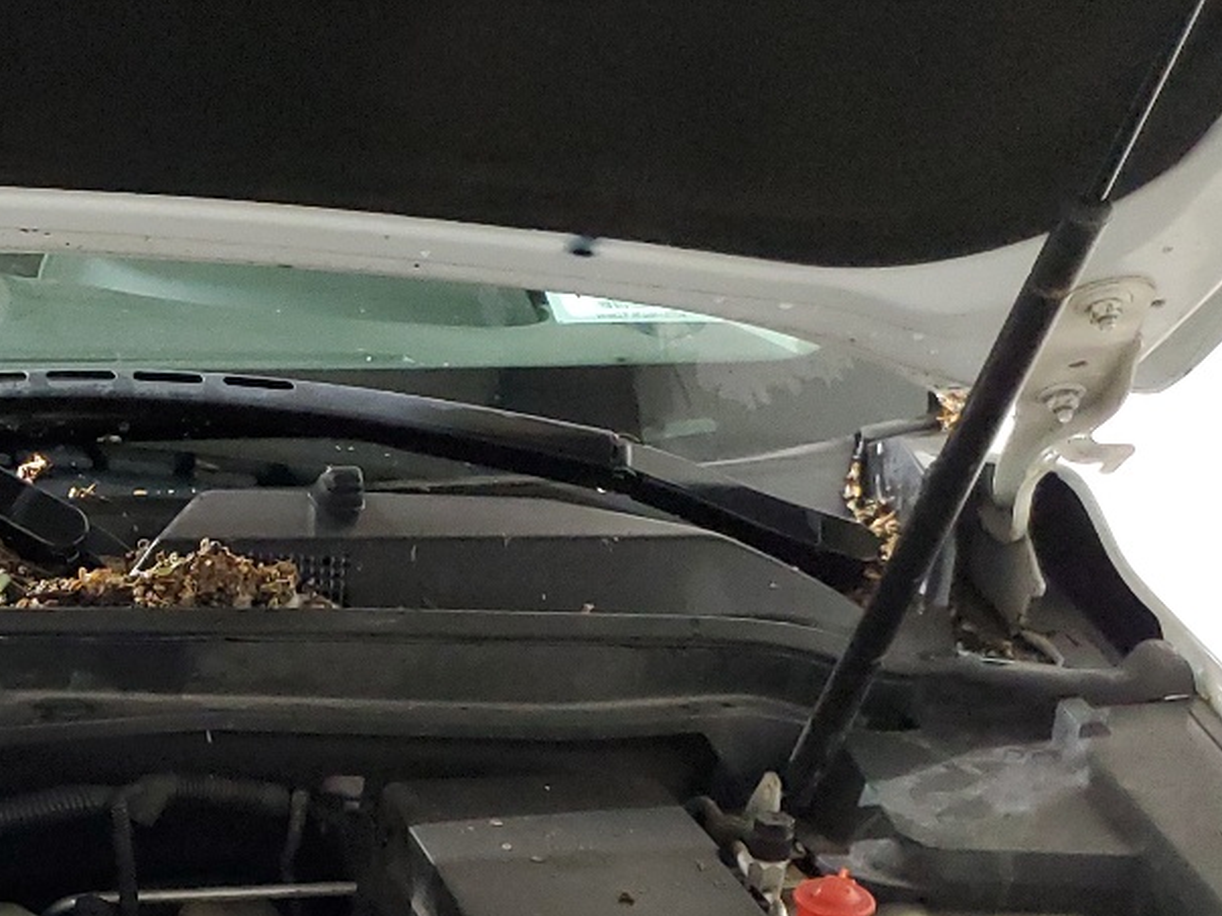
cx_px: -261
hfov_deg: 25.2
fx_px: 2435
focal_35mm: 69
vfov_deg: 20.4
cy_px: 979
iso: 367
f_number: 1.5
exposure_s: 1/40
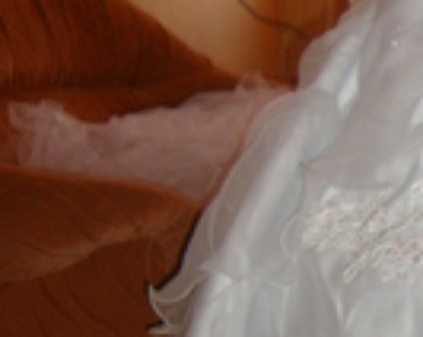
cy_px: 334
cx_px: 531
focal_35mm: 116
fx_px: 1450
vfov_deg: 13.1
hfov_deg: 15.9
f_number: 2.8
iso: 100
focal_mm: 5.8
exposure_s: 1/45
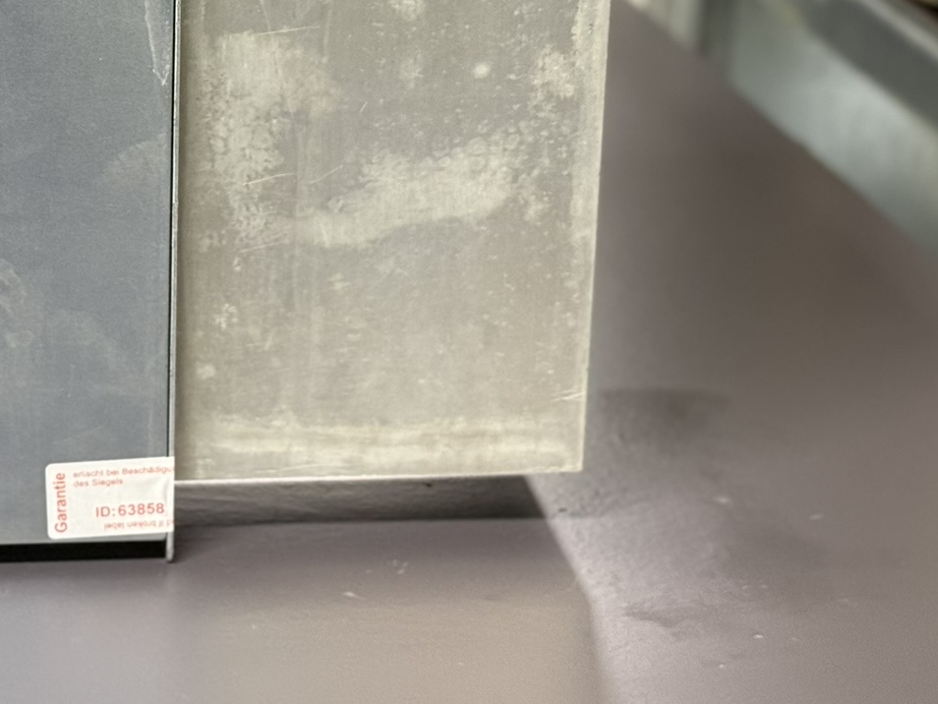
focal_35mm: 103
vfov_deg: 14.1
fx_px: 2792
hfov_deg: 18.4
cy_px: -45
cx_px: -56
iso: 250
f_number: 1.78
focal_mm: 6.76
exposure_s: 1/33
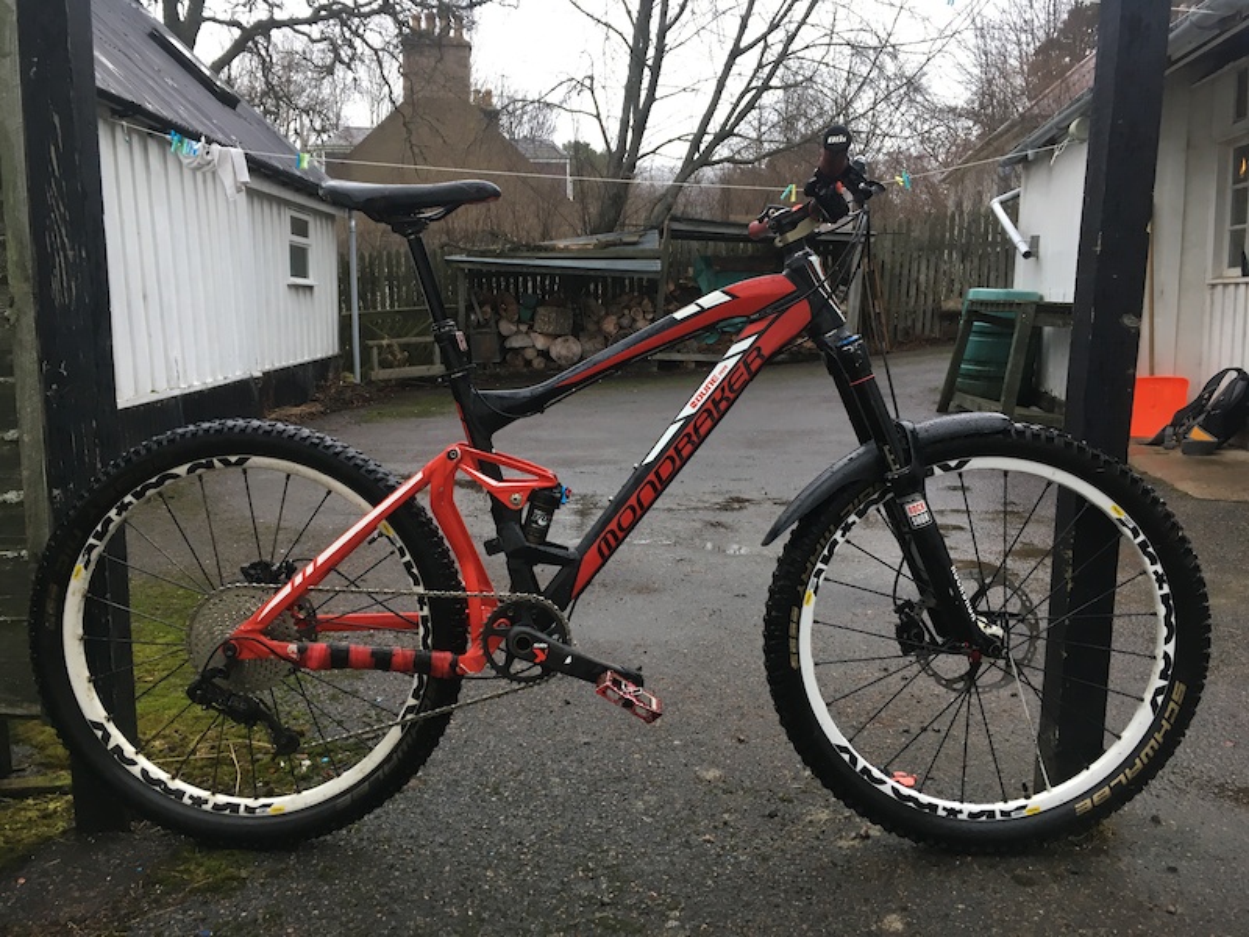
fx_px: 1046
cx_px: 624
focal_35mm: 29
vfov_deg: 48.2
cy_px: 468
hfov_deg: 61.7
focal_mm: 4.15
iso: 80
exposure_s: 1/33
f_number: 2.2
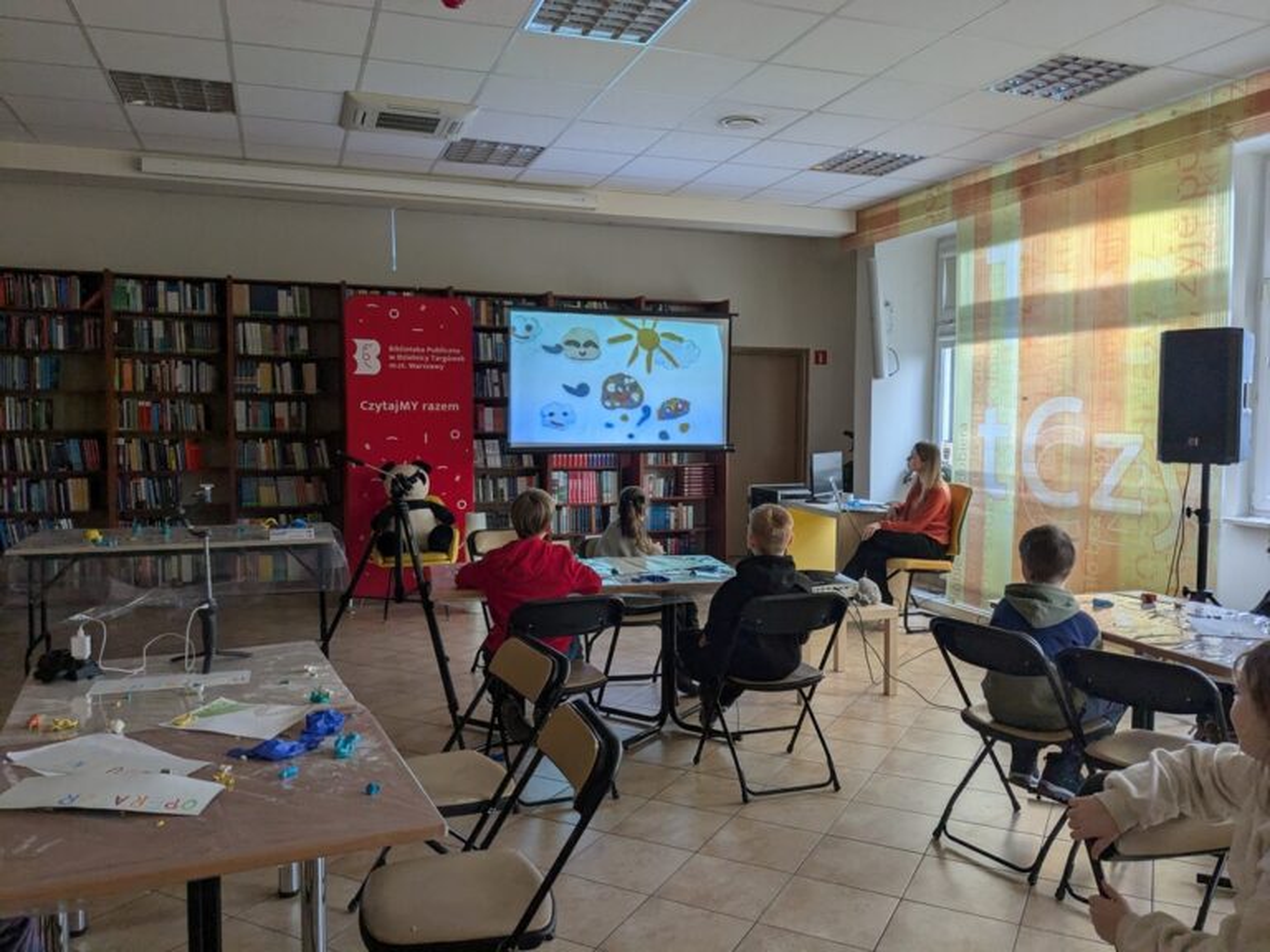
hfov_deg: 65.3
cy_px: 476
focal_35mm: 27
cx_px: 635
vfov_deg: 51.4
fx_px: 991
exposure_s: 1/99.9
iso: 91
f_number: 1.73
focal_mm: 4.38
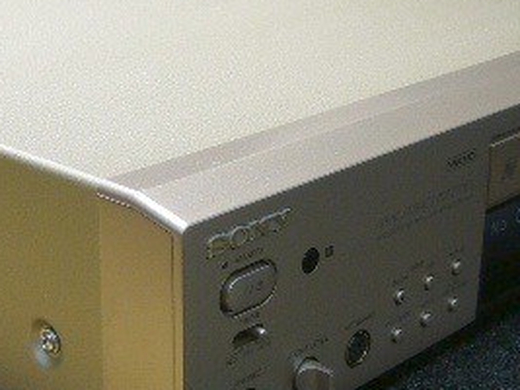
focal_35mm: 84
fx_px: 1261
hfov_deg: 23.3
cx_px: 273
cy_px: 174
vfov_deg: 17.6
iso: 80
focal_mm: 5.8
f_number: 2.8
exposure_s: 1/30
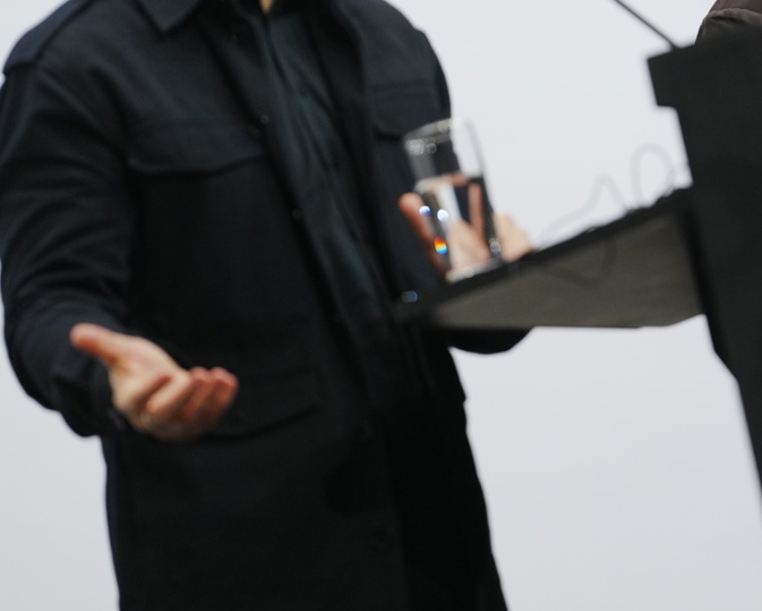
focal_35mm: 379
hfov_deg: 5.1
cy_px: 112
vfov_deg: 4.1
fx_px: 8551
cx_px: 633
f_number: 2.8
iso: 1600
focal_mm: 200
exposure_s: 1/320
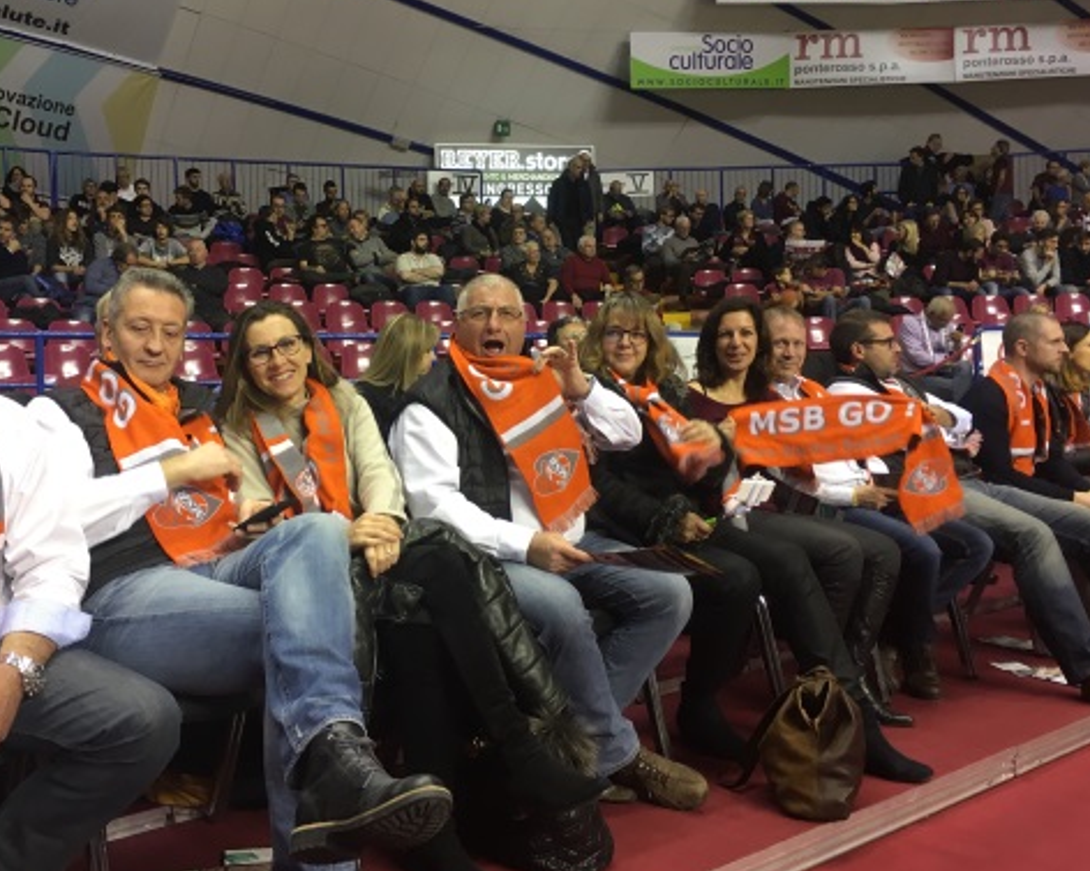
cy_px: 414
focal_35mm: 36
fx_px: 1161
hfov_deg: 49.9
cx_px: 423
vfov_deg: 41.1
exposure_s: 1/33
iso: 80
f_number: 2.2
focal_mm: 4.15
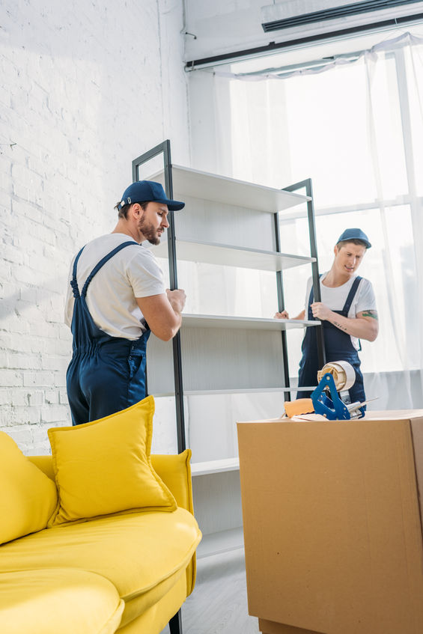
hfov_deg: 37.9
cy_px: 317
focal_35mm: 35
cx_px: 212
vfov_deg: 54.4
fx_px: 617
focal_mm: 35
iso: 100
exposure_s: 1/200
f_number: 3.5
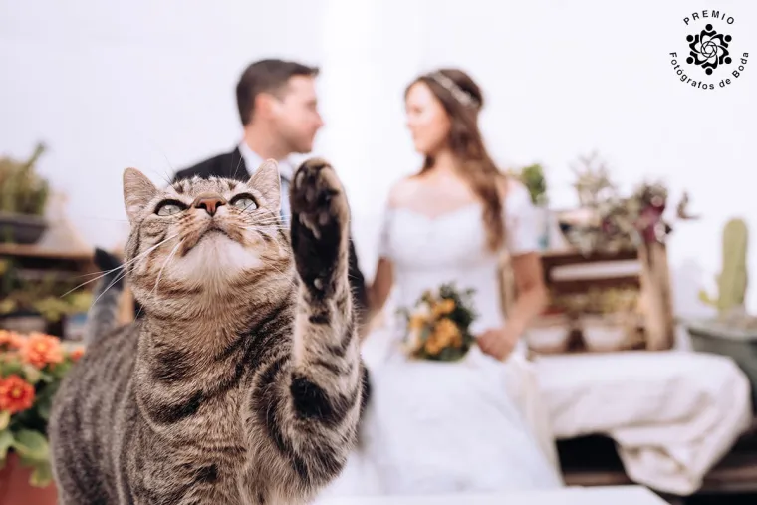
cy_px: 252
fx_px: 736
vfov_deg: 37.9
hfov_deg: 54.4
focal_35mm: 35
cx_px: 378
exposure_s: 1/500
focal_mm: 35
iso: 280
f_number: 4
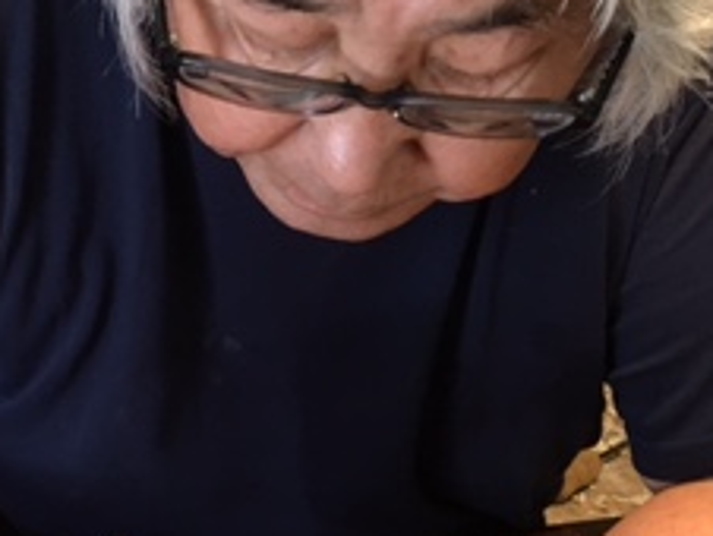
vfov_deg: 17.9
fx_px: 1691
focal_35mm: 82
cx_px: -6
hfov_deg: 22.8
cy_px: 429
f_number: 2.2
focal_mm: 4.15
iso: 125
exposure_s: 1/33
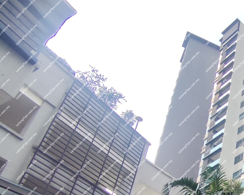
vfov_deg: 32.7
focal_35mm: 44
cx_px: 248
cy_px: 170
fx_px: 318
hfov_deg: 37.2
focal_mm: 1.65
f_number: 2.2
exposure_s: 1/835
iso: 50
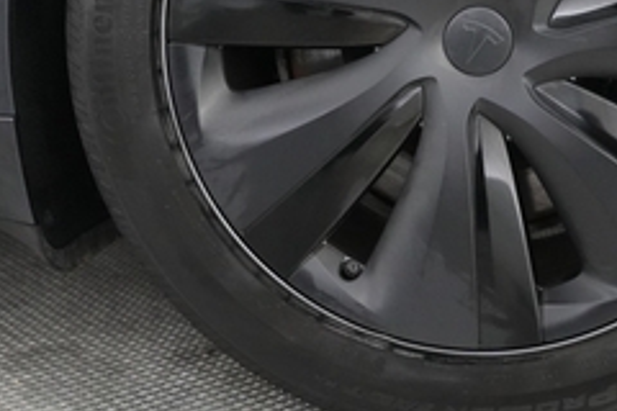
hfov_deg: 30.9
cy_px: 54
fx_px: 1097
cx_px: 463
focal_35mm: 64
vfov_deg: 20.9
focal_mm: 24
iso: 6400
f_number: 2.8
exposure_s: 1/160
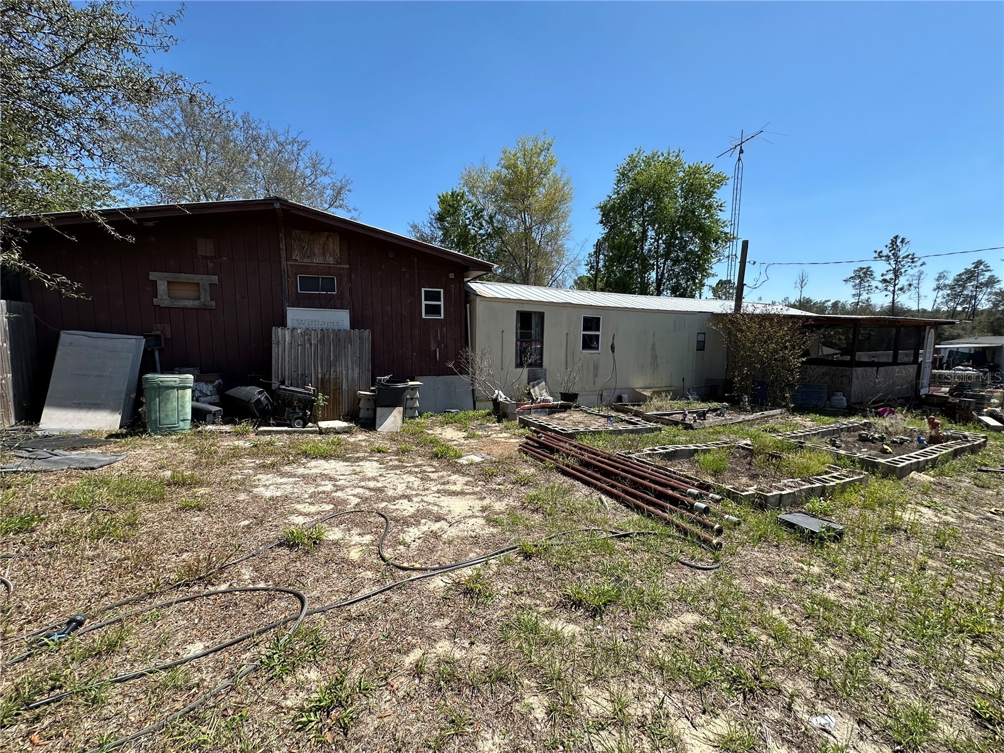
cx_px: 502
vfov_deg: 85.7
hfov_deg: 102.1
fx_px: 406
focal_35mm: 14
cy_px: 376
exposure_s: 1/1435
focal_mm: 2.22
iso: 40
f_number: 2.2
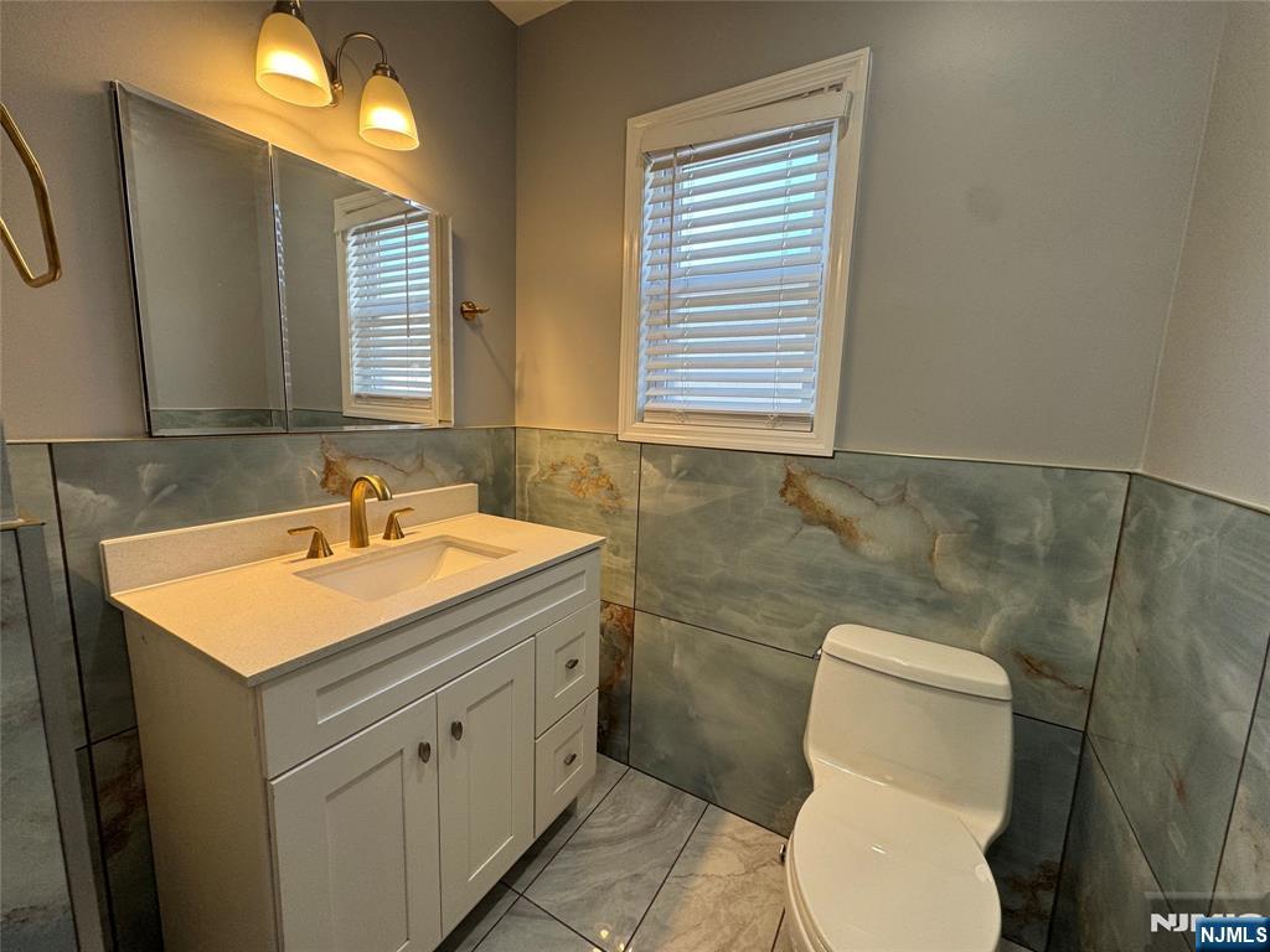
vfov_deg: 85.7
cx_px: 635
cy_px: 476
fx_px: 514
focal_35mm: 14
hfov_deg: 102.1
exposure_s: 1/120
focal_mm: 2.22
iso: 125
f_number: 2.2
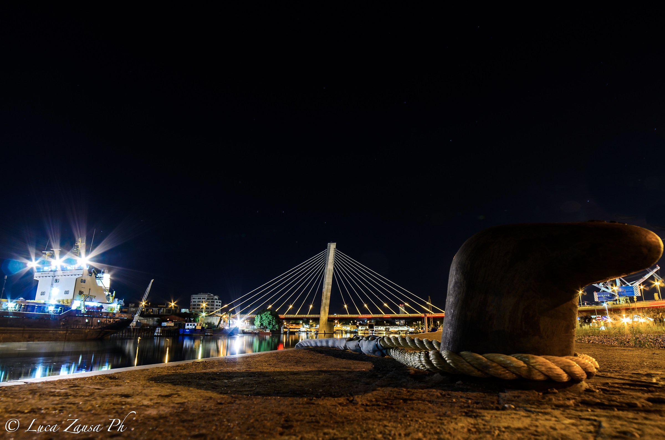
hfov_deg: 81.3
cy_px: 220
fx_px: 387
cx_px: 332
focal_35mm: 21
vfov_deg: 59.3
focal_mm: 14
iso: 100
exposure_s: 20
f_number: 8
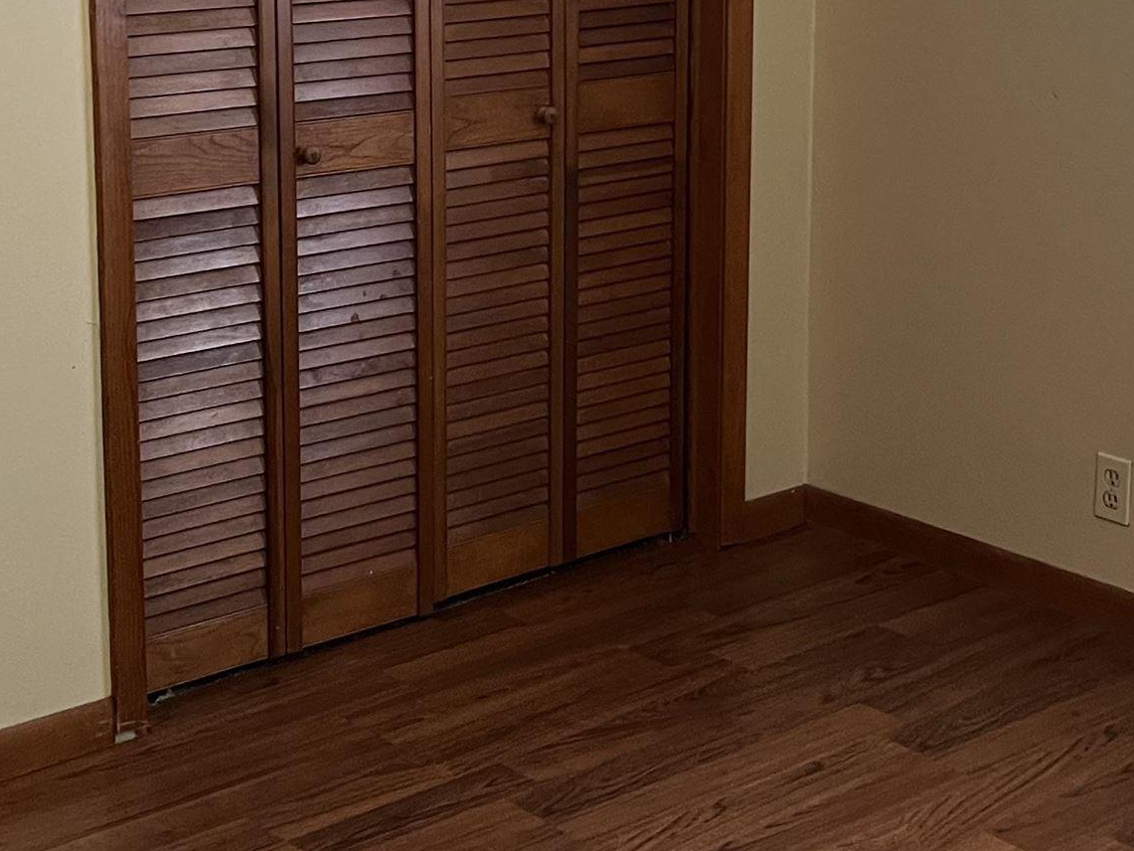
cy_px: 155
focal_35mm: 70
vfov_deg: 20.7
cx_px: 599
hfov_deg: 27.8
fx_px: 2293
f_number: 1.5
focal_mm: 5.7
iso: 250
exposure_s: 1/60
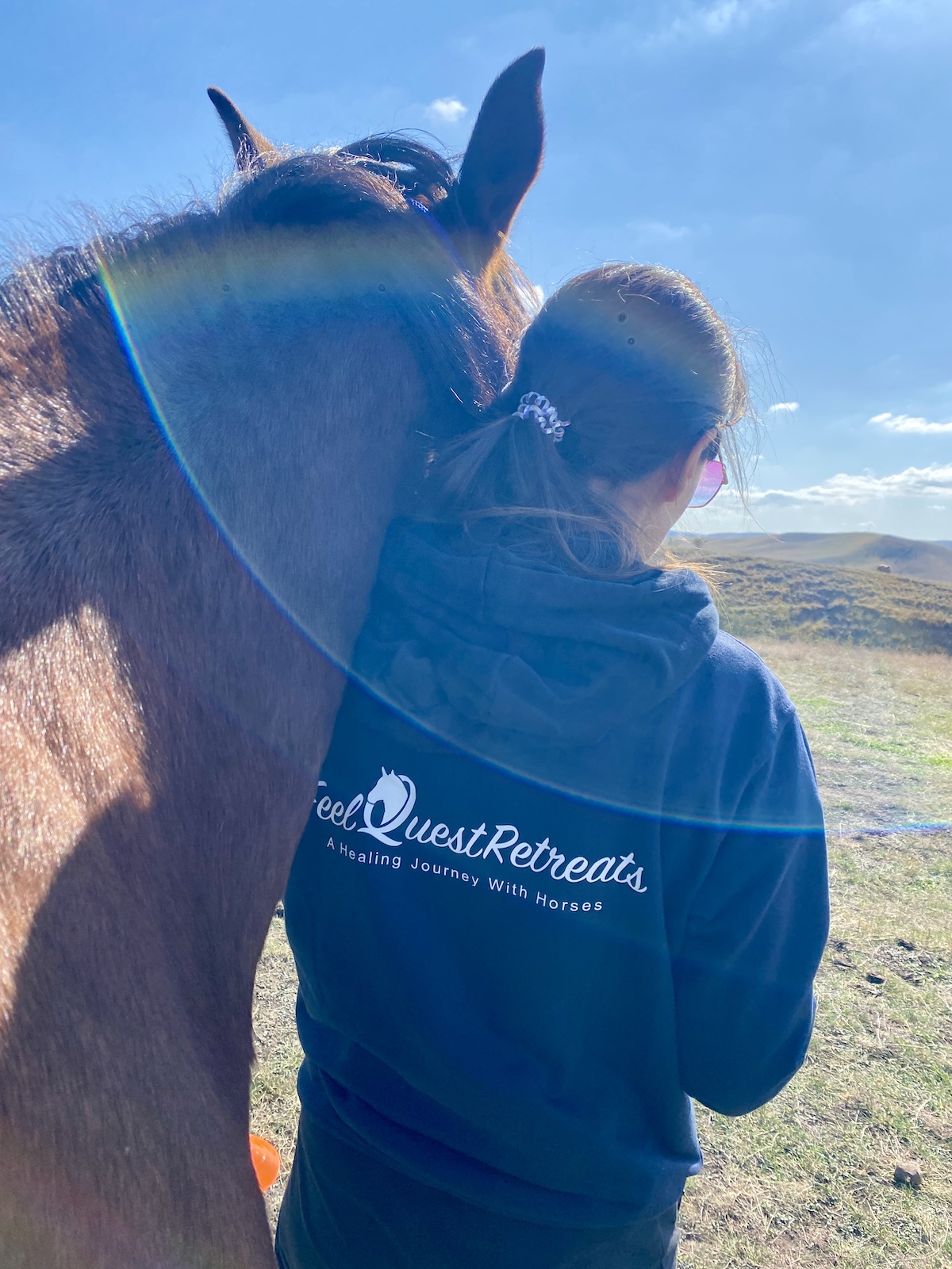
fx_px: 953
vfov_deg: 67.3
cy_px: 634
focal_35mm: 26
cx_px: 476
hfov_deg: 53.1
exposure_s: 1/1961
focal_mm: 4.25
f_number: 1.8
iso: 32
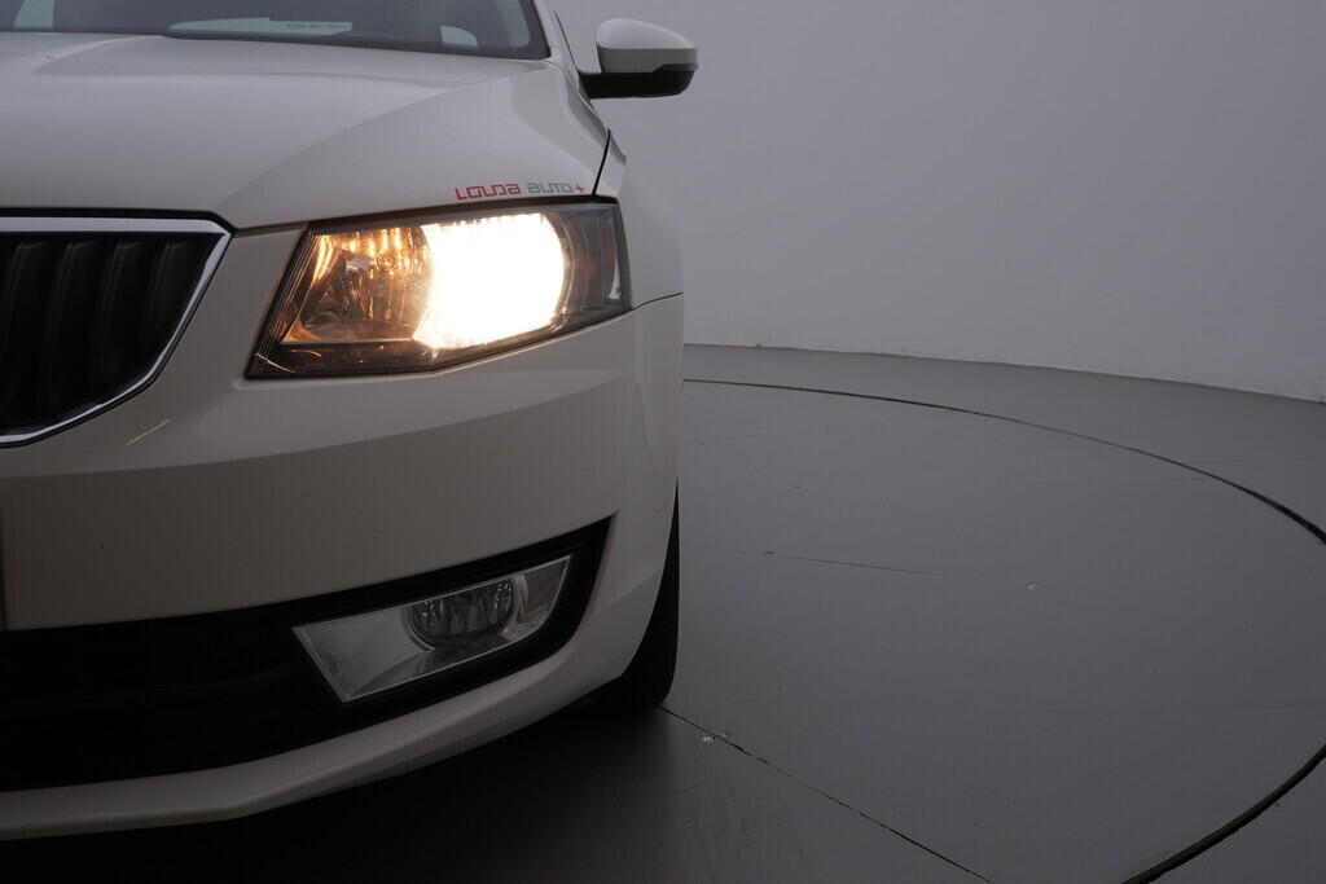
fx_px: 1326
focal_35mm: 36
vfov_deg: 36.9
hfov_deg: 53.1
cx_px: 663
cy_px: 442
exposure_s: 1/160
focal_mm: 24
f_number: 5.6
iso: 125
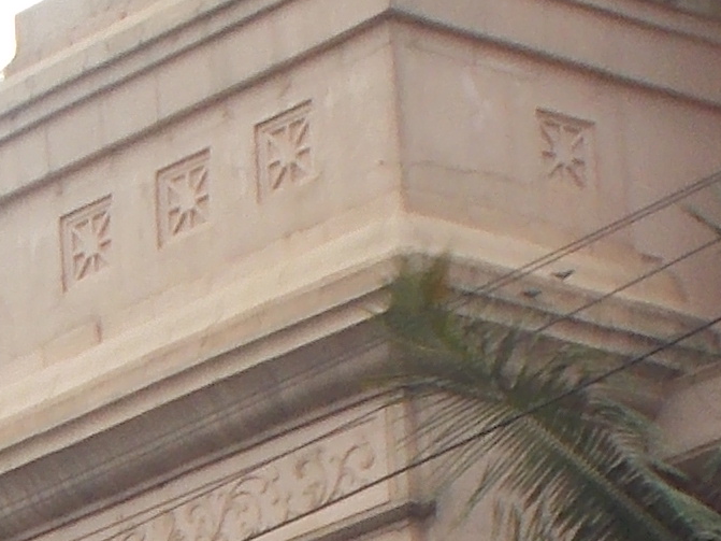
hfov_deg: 7.2
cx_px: -438
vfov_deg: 5.4
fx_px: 5581
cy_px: 1109
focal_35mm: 268
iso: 80
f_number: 9.8
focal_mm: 6.9
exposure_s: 1/100
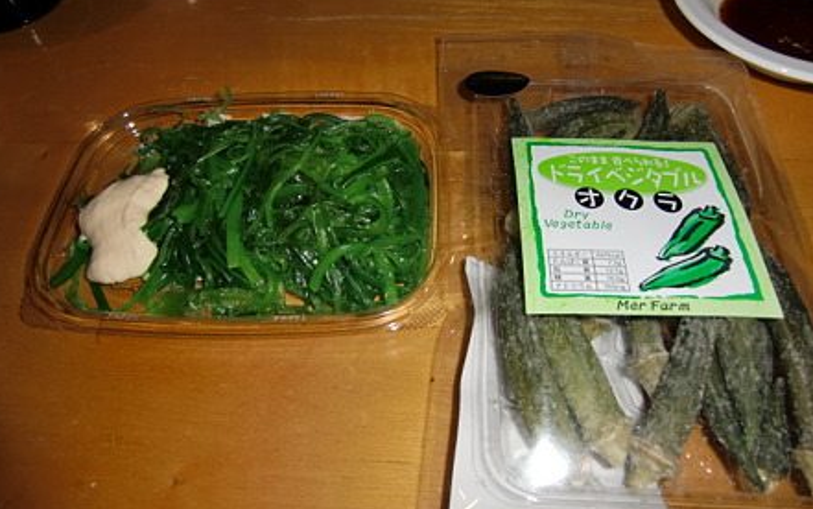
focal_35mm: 26
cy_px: 236
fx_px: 576
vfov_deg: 47.6
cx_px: 406
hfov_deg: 70.4
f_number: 3.2
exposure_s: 1/25
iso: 64
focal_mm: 4.3
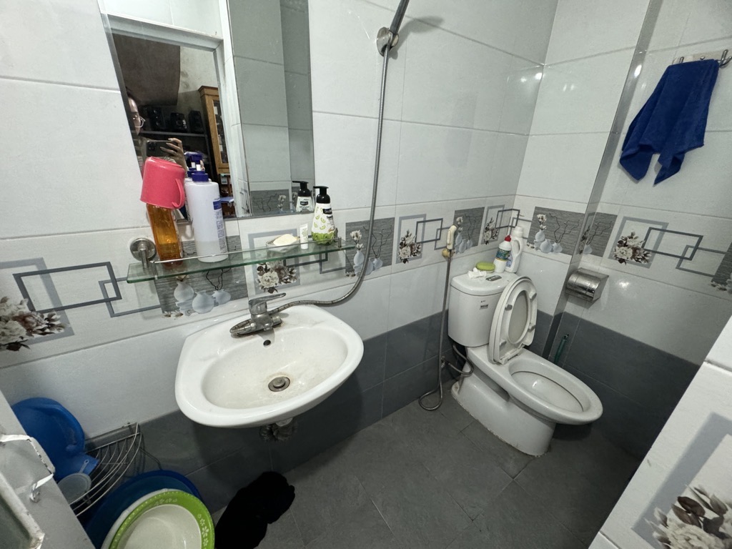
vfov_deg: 85.7
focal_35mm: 14
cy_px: 274
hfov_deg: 102.1
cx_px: 366
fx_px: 296
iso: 500
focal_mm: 2.22
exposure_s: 1/60
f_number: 2.2
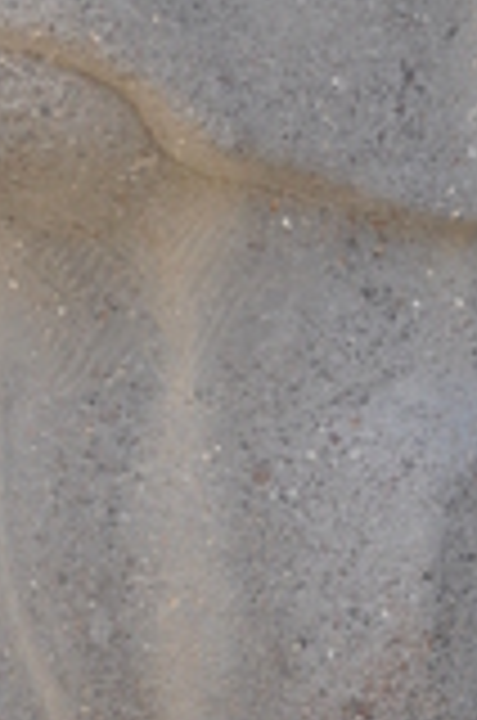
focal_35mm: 466
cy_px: 378
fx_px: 9303
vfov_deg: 4.4
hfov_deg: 2.9
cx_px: 299
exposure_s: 1/160
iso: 200
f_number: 5
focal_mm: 75
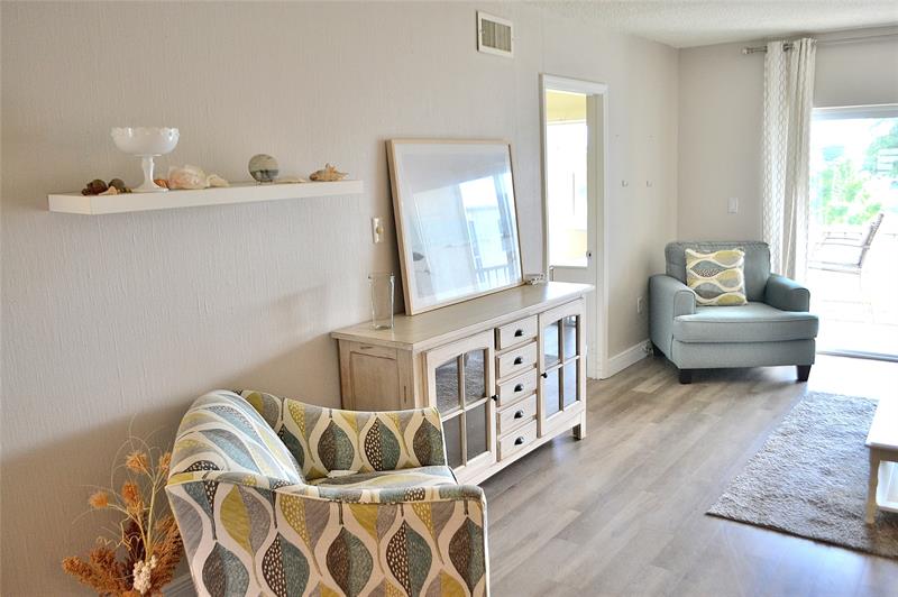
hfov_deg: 67.4
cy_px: 298
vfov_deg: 47.9
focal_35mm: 27
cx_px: 449
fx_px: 673
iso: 400
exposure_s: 1/60
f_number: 3.5
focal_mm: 18
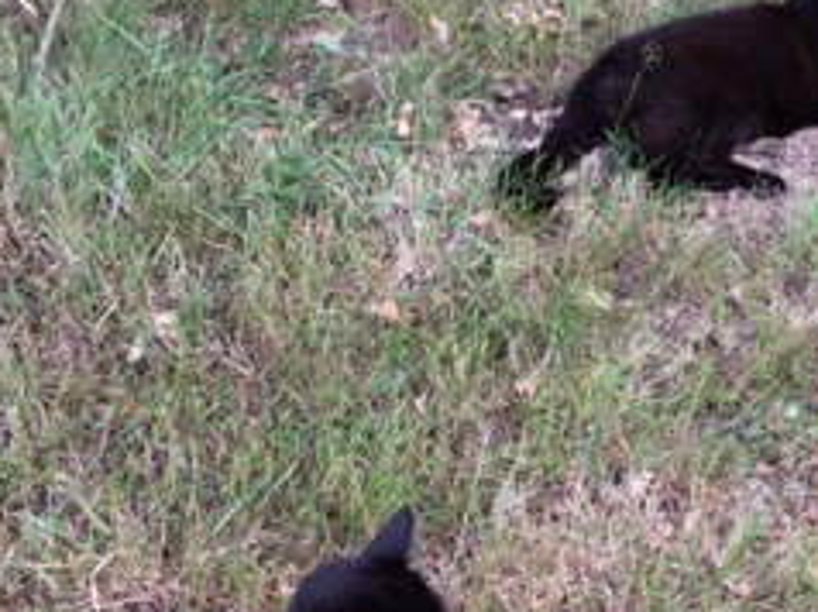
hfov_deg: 24.2
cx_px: 756
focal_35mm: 78
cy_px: 402
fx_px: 1841
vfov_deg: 18.8
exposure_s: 1/100
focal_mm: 4.15
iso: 40
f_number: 2.2
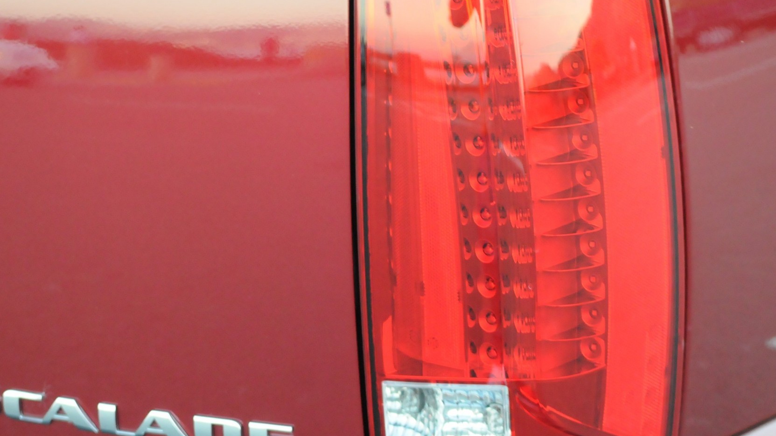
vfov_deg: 9.3
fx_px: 2670
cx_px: 374
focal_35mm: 130
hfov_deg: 16.5
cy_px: 166
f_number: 5
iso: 2000
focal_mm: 55
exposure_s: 1/320
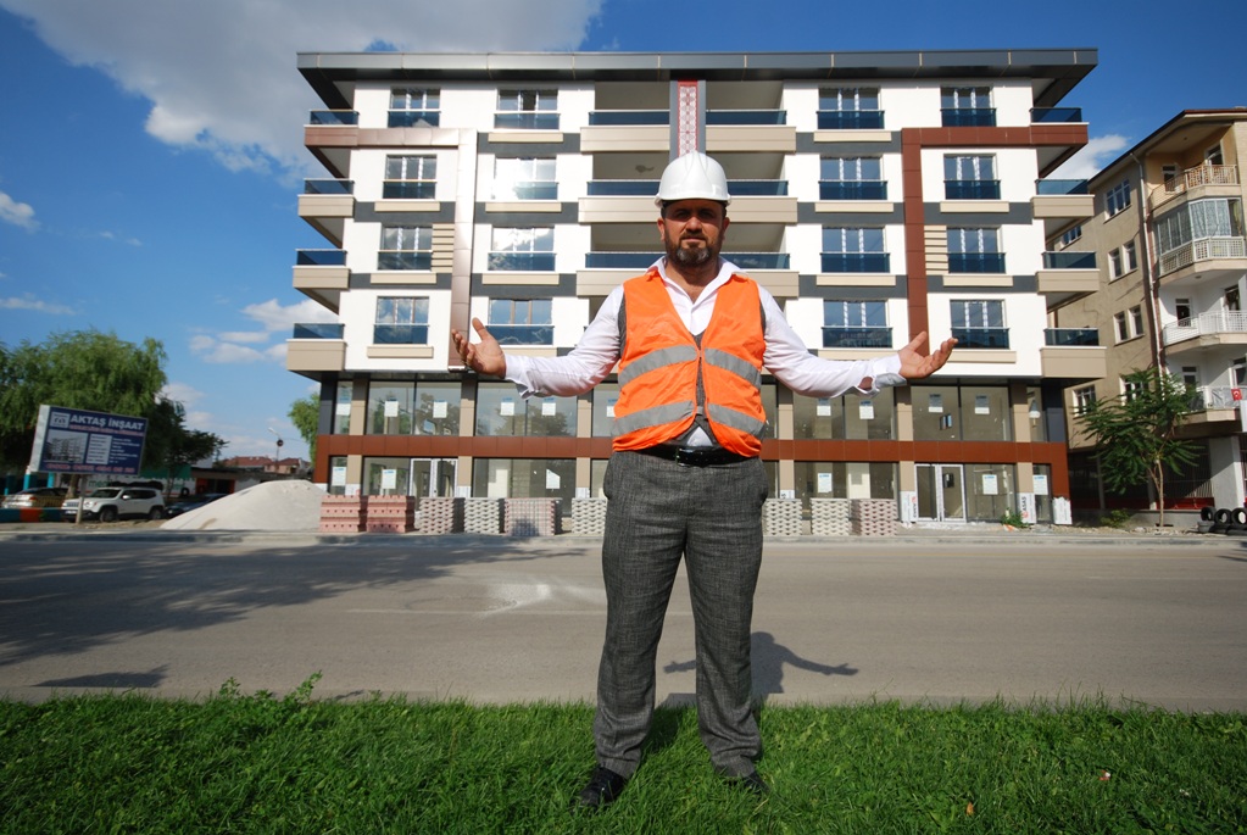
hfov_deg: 85.3
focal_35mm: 20
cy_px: 418
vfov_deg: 63.4
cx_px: 624
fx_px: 676
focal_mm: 13
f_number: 9
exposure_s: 1/250
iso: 100
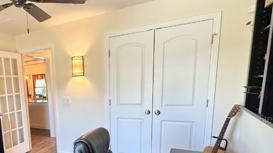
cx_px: 62
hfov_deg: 64.8
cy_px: 119
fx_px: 195
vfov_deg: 41.3
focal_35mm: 27
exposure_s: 1/120
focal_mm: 2.22
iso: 320
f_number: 2.2
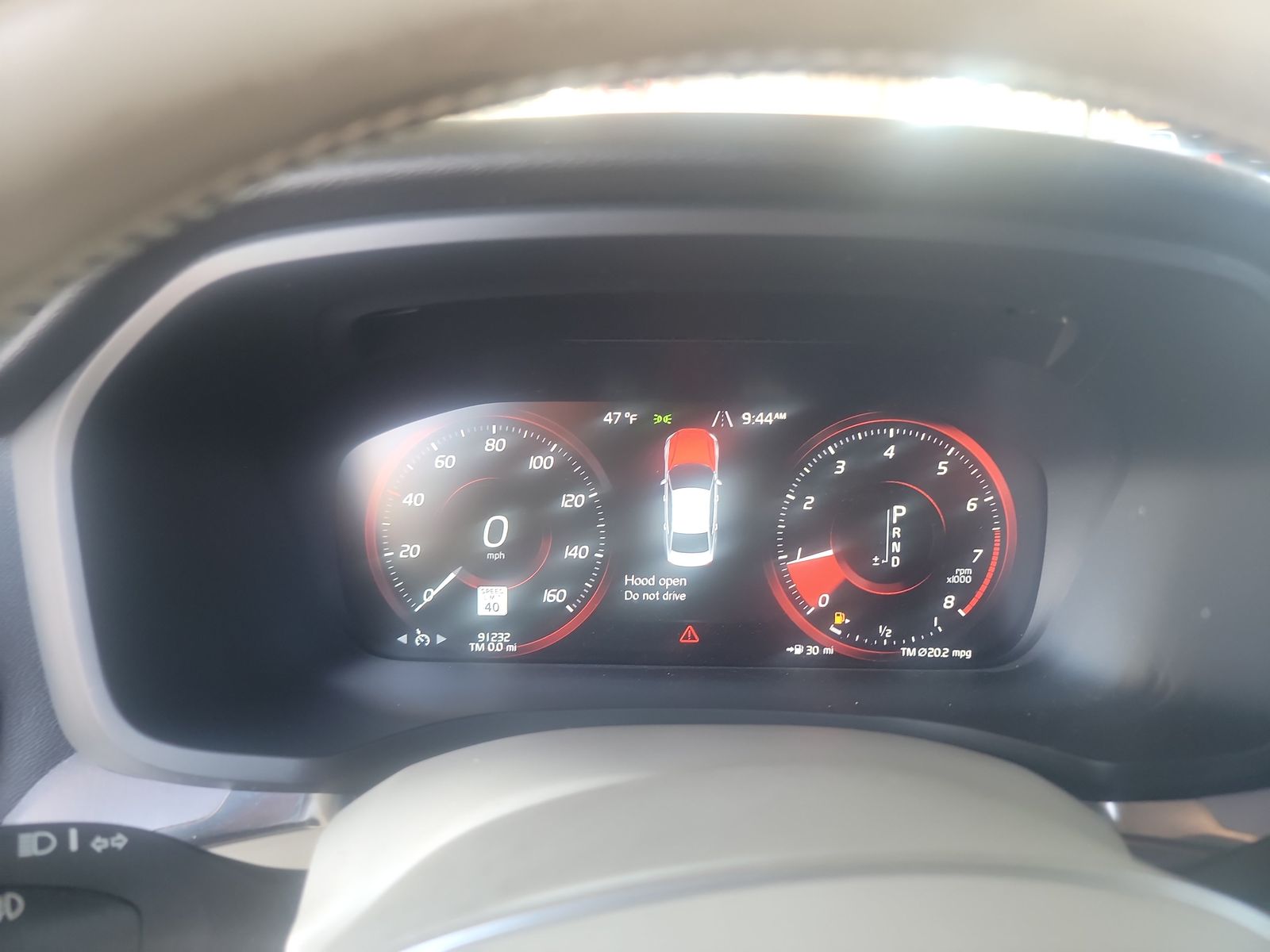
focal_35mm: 24
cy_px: 476
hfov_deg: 71.6
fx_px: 881
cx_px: 635
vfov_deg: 56.8
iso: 457
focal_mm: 6.7
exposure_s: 1/59
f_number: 1.8
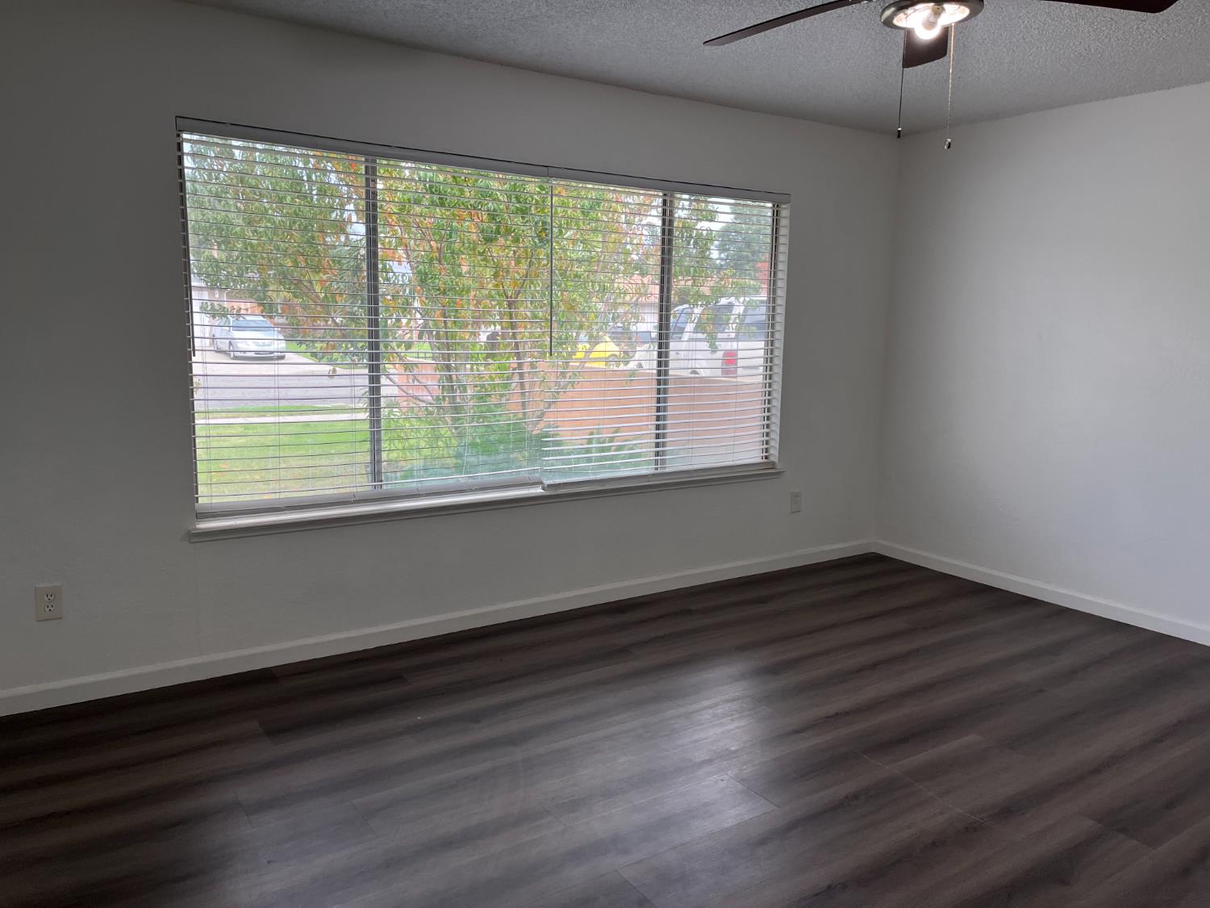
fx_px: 909
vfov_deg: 53.1
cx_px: 605
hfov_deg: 67.3
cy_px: 454
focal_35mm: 26
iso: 64
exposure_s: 1/120
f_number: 1.6
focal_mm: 5.1
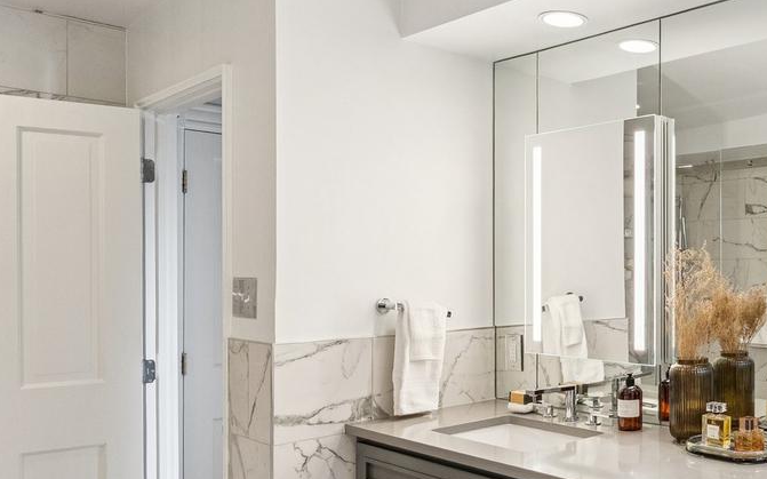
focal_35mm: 35
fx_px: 731
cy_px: 272
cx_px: 725
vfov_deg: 36.2
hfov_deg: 48.0
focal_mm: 16
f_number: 4
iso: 800
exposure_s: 1/125
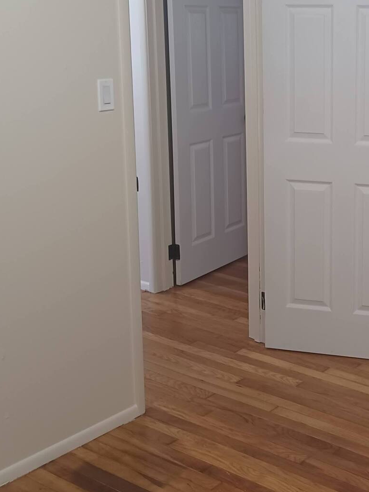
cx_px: 350
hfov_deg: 25.1
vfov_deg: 34.0
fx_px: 796
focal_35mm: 56
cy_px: 152
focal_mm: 4.6
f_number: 1.8
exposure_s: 1/33.3
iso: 320
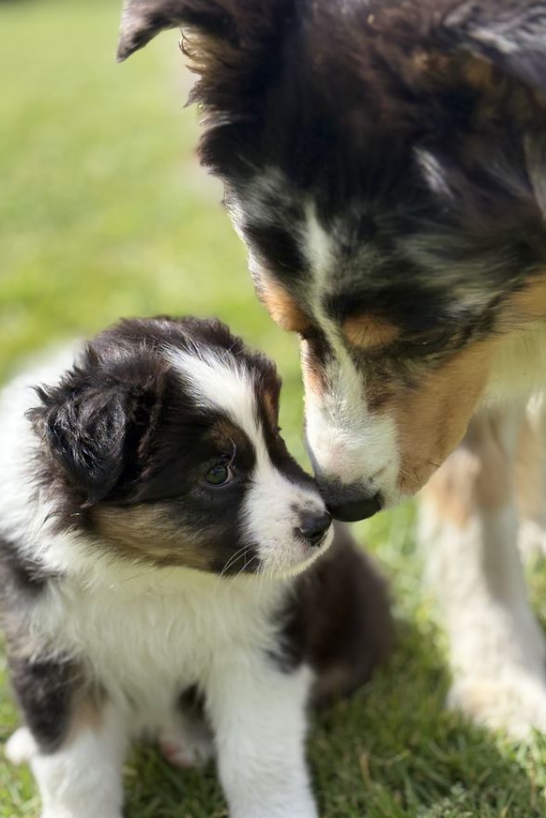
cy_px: 443
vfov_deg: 32.4
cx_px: 259
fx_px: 1409
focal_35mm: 62
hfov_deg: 21.9
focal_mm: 5.96
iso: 40
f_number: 1.6
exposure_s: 1/1517
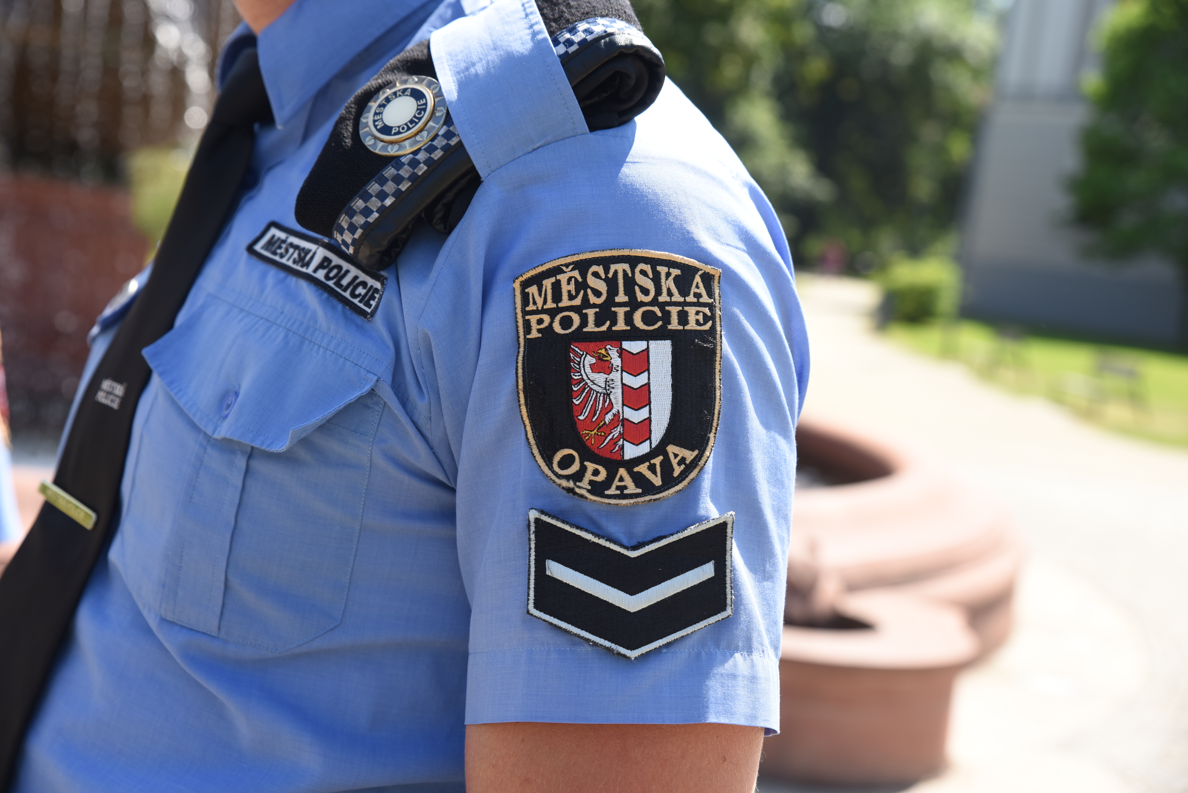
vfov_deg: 24.2
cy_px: 396
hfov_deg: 35.6
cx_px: 594
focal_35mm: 56
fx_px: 1848
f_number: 6.3
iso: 200
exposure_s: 1/400
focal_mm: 56
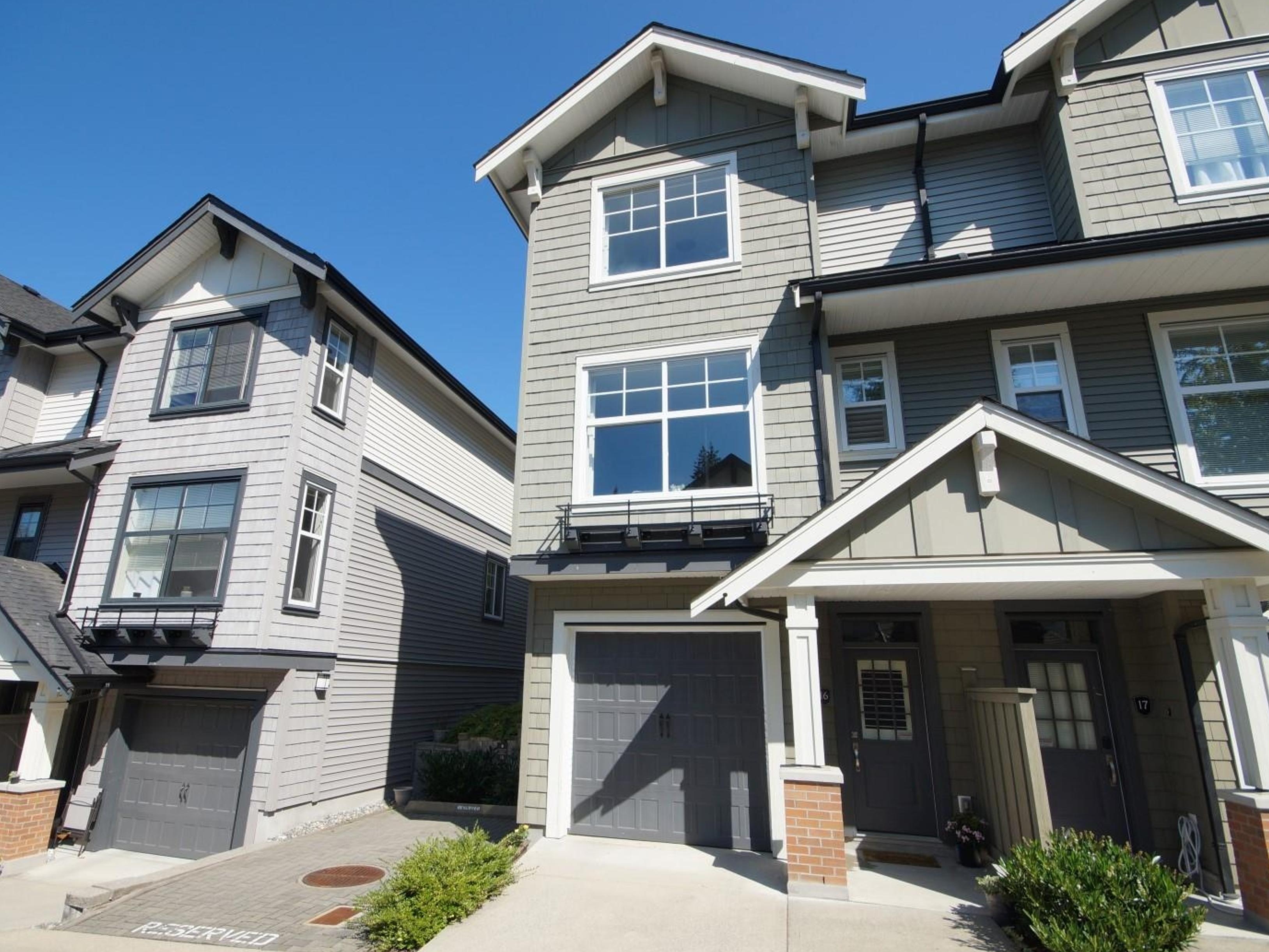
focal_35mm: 17
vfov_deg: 74.7
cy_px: 493
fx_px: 623
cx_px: 599
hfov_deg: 90.9
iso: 100
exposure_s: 1/250
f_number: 8
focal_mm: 10
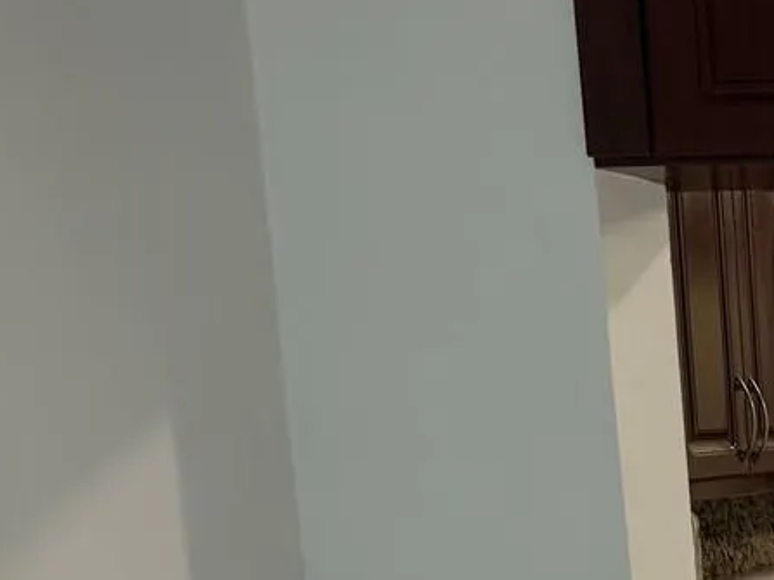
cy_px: 781
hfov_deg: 18.9
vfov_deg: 16.1
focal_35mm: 86
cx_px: 1281
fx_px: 1922
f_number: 1.78
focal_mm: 6.76
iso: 125
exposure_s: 1/60
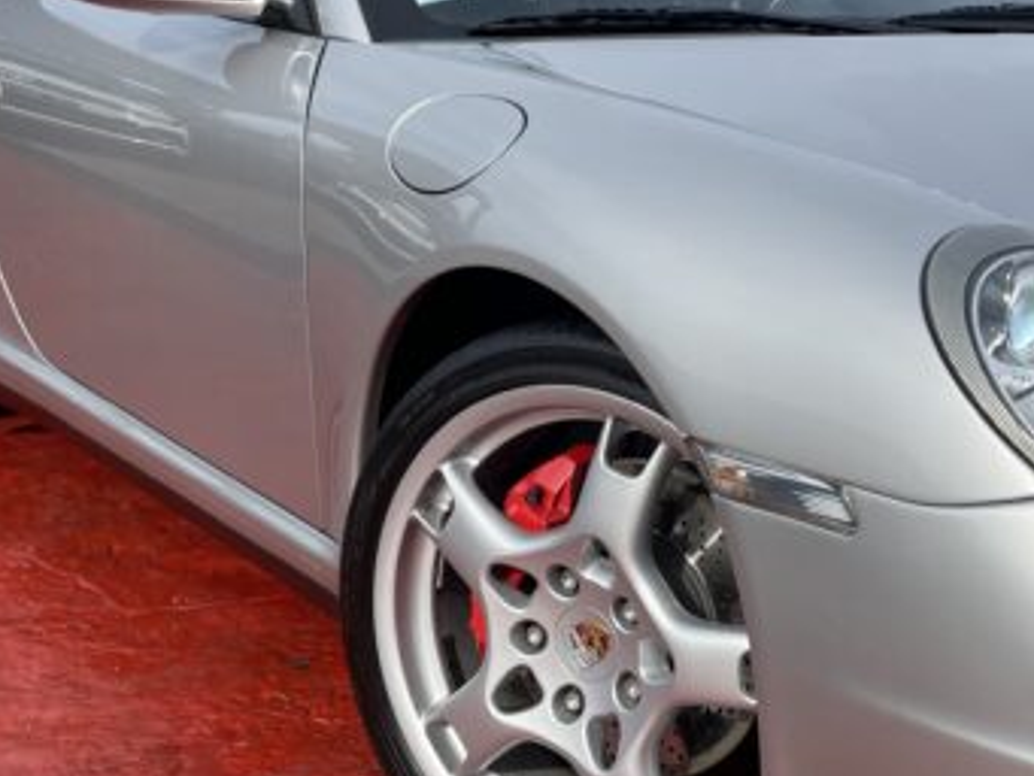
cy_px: 364
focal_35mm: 61
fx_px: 1823
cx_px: 940
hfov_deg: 30.2
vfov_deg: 24.0
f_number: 1.6
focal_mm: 4.2
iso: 32
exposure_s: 1/2398
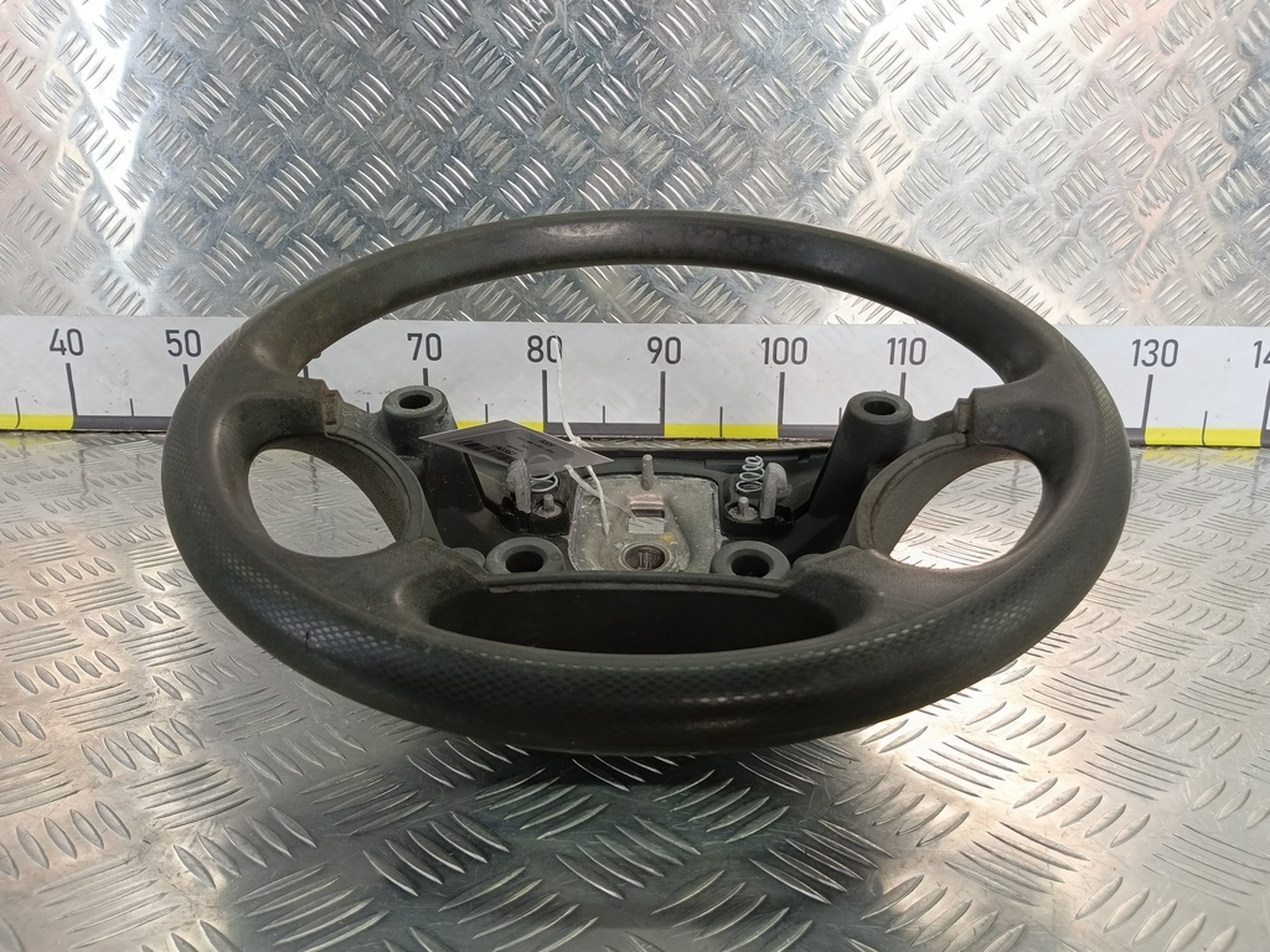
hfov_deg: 65.3
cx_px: 635
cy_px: 476
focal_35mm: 27
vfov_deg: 51.4
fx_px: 991
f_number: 1.6
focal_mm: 4.11
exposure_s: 1/100
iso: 147
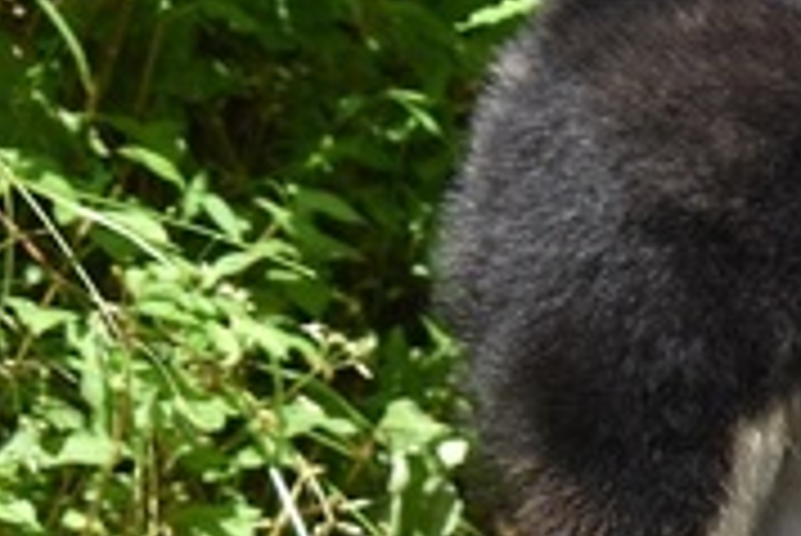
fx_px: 5578
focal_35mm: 251
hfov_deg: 8.1
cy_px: 401
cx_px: 1192
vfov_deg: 5.5
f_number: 6.3
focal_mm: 55
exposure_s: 1/160
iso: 100
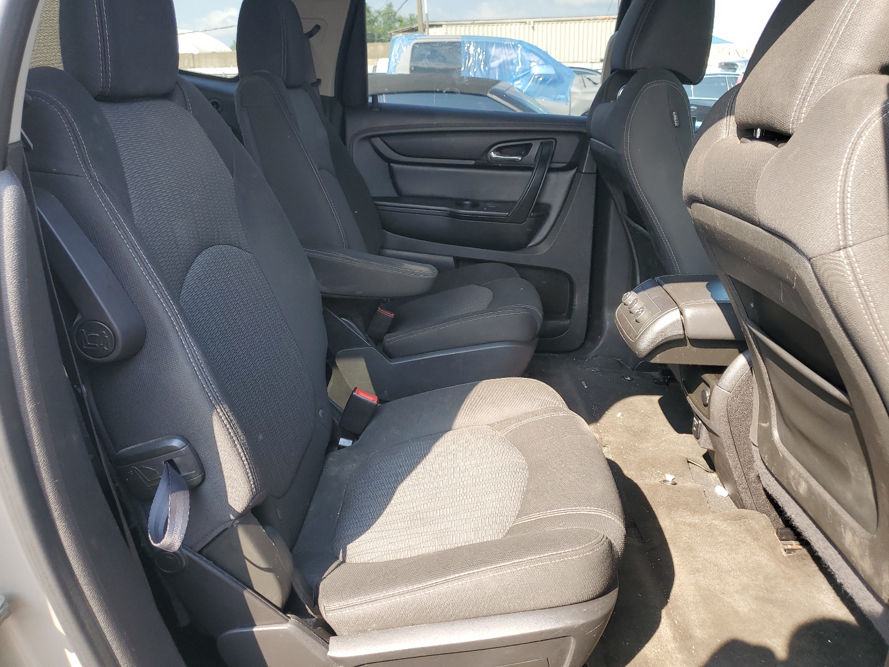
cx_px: 444
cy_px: 334
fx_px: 668
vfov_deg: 53.1
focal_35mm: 26
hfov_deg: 67.3
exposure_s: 1/303
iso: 50
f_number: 1.5
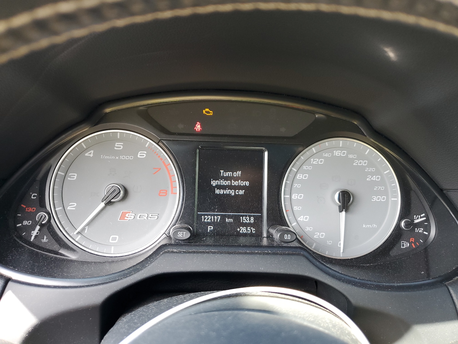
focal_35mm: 26
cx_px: 229
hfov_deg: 67.3
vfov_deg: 53.1
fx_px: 344
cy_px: 172
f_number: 1.5
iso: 72
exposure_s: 1/120
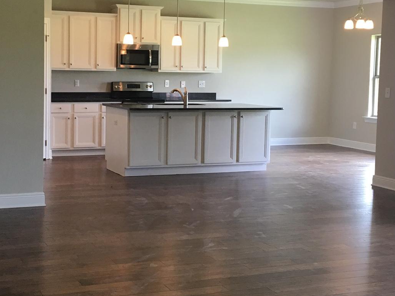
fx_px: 650
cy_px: 124
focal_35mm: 57
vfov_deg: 25.6
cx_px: 154
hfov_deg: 33.7
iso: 40
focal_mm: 4.15
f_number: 2.2
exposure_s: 1/30
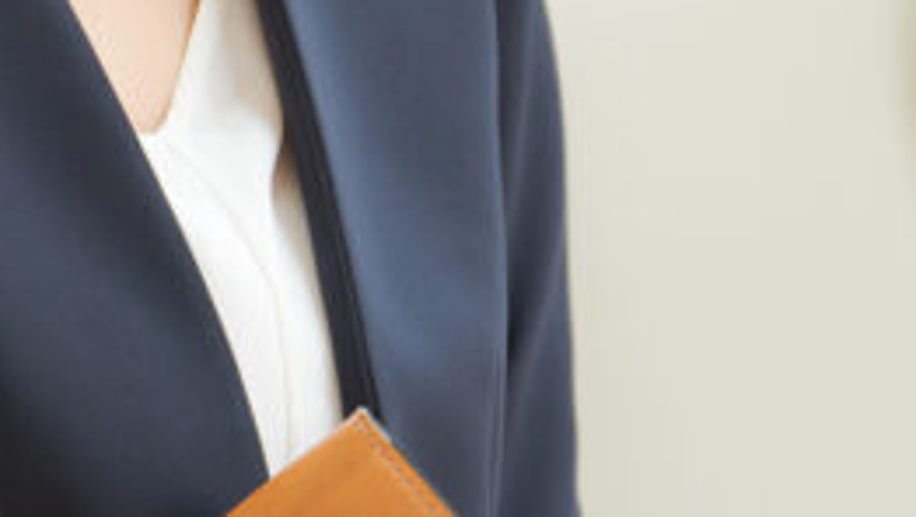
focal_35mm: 417
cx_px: 395
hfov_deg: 5.2
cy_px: -304
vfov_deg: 2.9
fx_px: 10139
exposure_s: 1/320
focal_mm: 102
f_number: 3.5
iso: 500
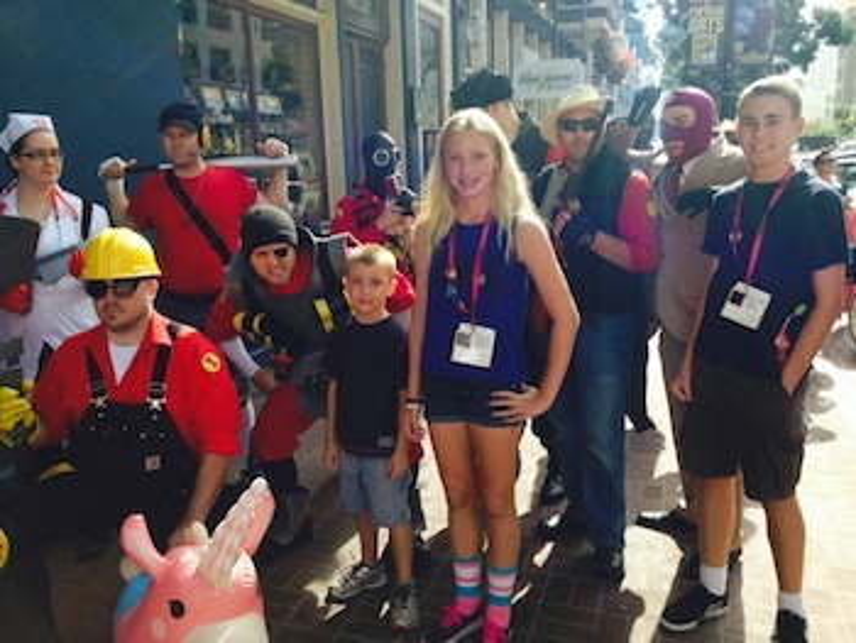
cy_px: 322
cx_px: 428
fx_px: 817
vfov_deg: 43.0
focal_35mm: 33
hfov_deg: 55.3
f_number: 2.4
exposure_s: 1/448
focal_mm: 4.12
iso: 50
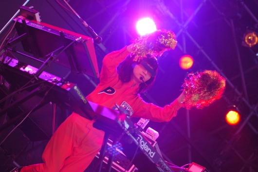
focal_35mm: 105
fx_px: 752
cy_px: 86
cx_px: 129
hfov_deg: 19.5
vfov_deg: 13.0
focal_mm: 70
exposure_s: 1/320
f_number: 2.8
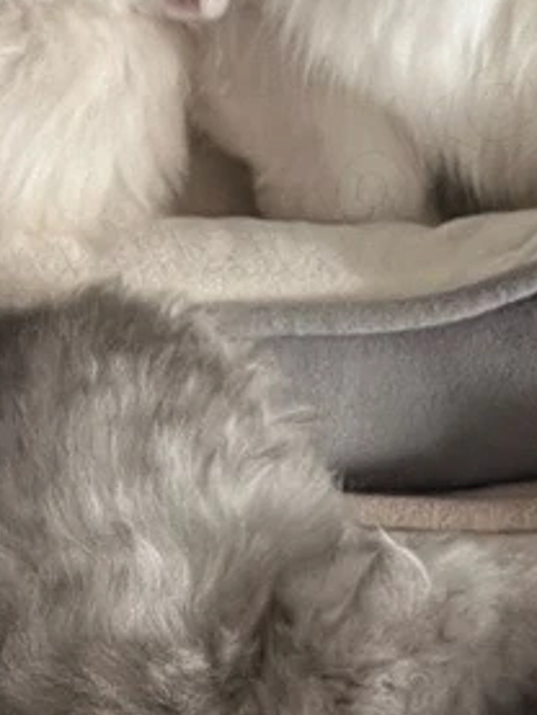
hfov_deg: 11.7
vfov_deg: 15.1
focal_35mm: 125
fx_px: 2584
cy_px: 898
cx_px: -28
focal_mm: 5.1
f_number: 1.6
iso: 200
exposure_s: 1/60
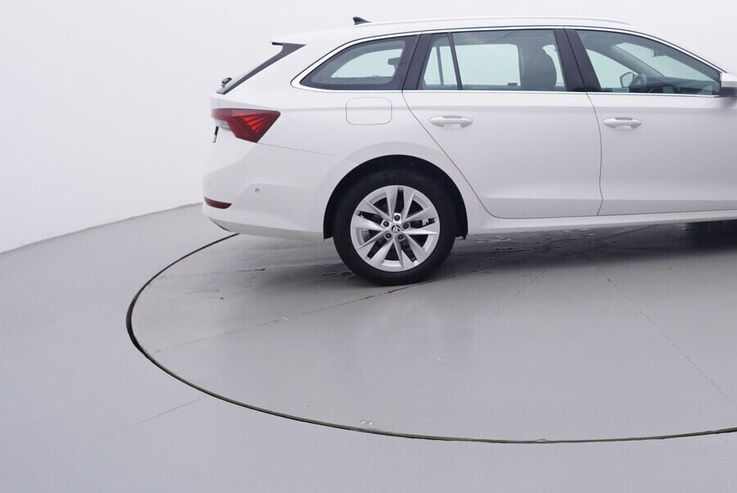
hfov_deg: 50.6
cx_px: 575
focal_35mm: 36
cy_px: 148
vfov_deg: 36.6
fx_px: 733
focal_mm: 15
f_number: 5
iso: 200
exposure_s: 1/80
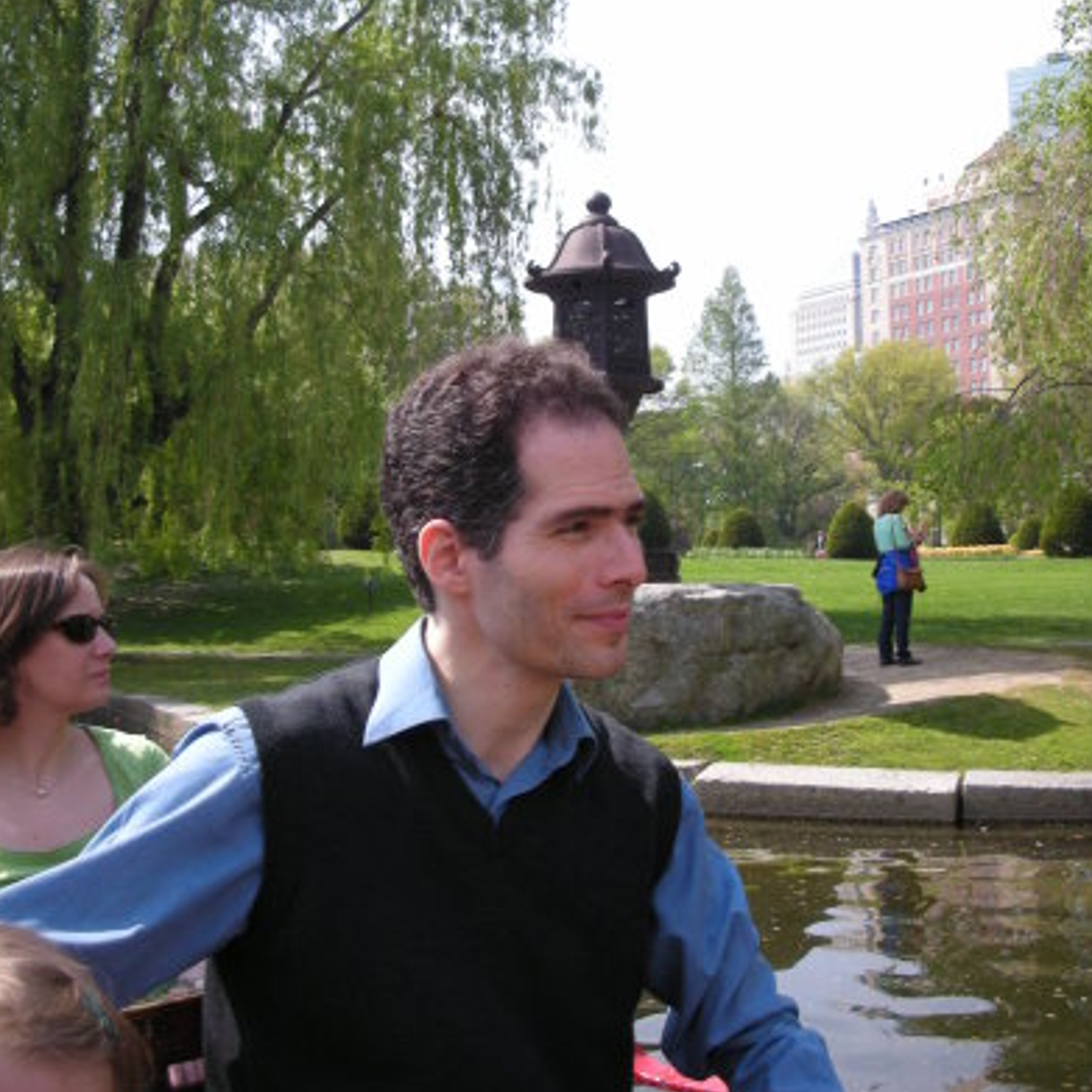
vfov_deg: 40.0
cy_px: 508
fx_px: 1499
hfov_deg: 40.0
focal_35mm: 42
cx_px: 545
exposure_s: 1/115
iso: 100
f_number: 7.9
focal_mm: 5.8
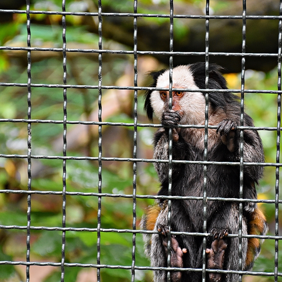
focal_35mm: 176
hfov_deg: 9.9
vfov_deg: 9.9
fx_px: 1622
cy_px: 141
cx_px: 191
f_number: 5.3
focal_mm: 90
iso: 2500
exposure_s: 1/125
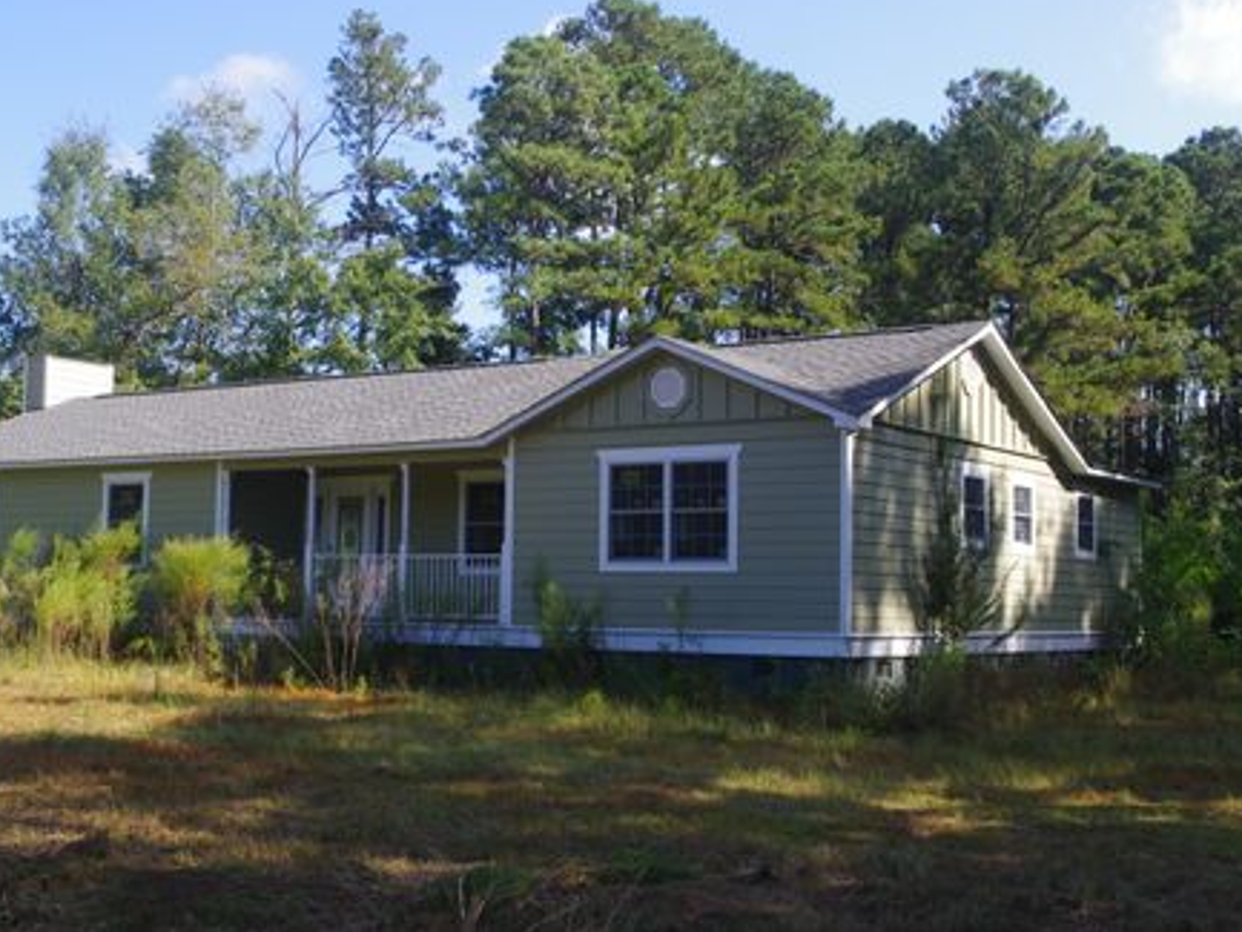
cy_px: 459
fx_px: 1830
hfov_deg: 37.4
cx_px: 548
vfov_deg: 28.6
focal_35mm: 51
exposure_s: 1/160
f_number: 11
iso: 400
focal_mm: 30.63
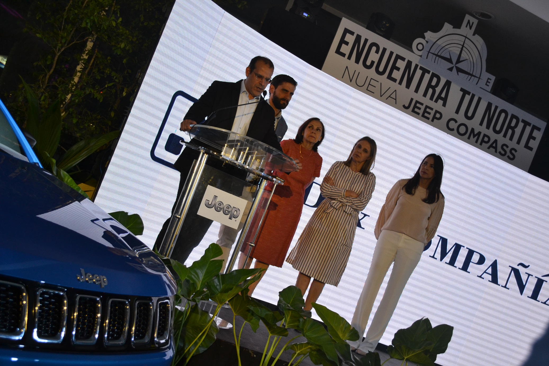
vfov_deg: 28.1
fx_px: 732
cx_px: 274
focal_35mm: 48
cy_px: 183
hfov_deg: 41.1
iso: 800
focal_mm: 32
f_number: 4.8
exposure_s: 1/125
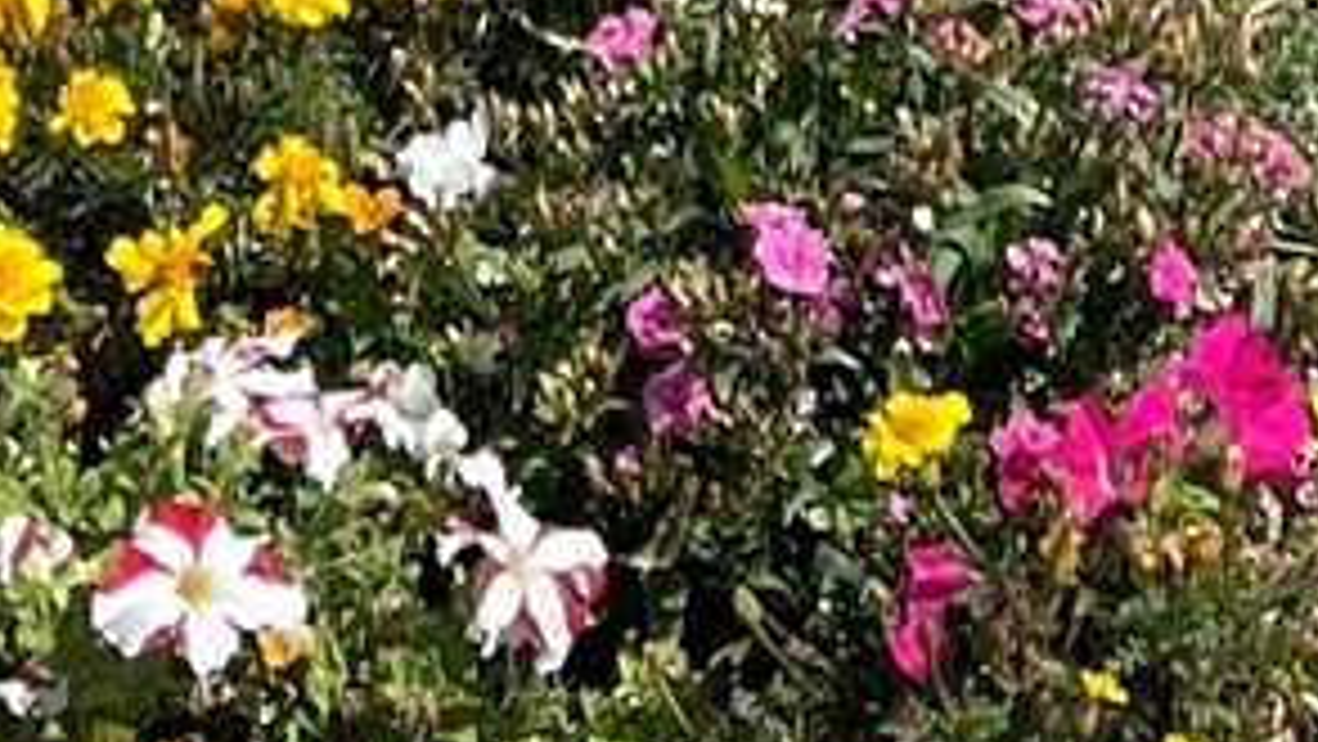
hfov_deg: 10.8
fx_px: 6922
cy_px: -2361
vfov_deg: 5.3
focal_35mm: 198
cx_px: 1291
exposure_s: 1/2545
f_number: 1.6
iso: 32
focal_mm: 5.1
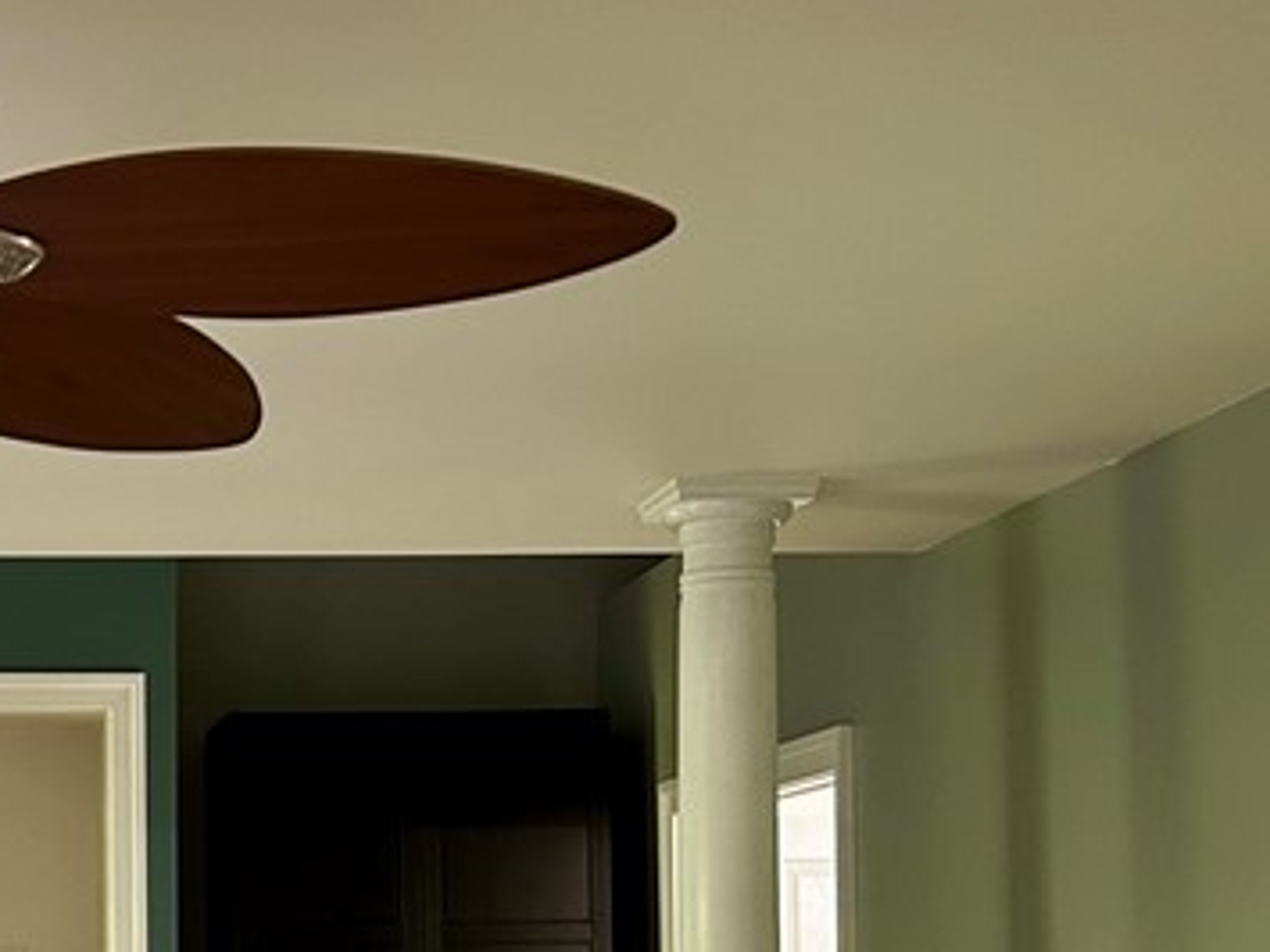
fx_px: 2751
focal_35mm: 75
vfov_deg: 19.1
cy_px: 931
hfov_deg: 24.8
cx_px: 11
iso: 400
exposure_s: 1/40
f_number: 1.5
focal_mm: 5.7
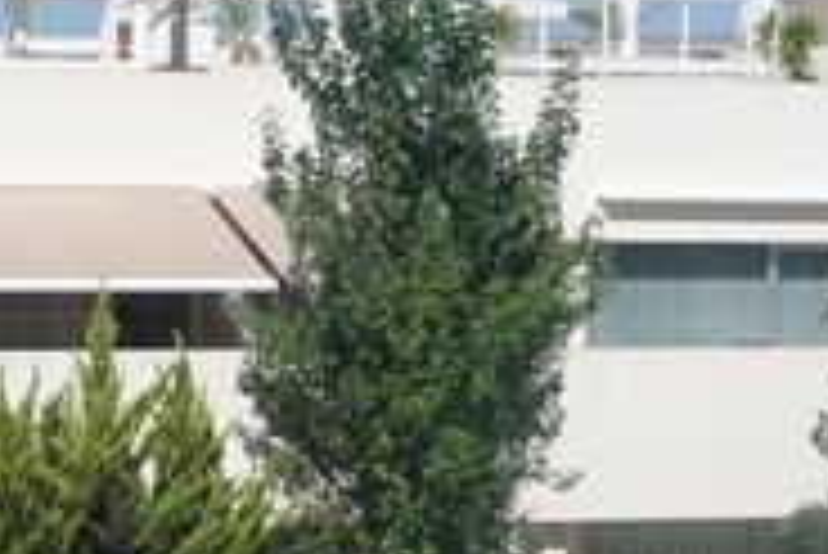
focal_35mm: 207
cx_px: 281
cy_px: 811
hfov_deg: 9.9
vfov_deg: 6.6
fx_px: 4765
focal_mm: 19.84
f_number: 5.6
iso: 125
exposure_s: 1/800
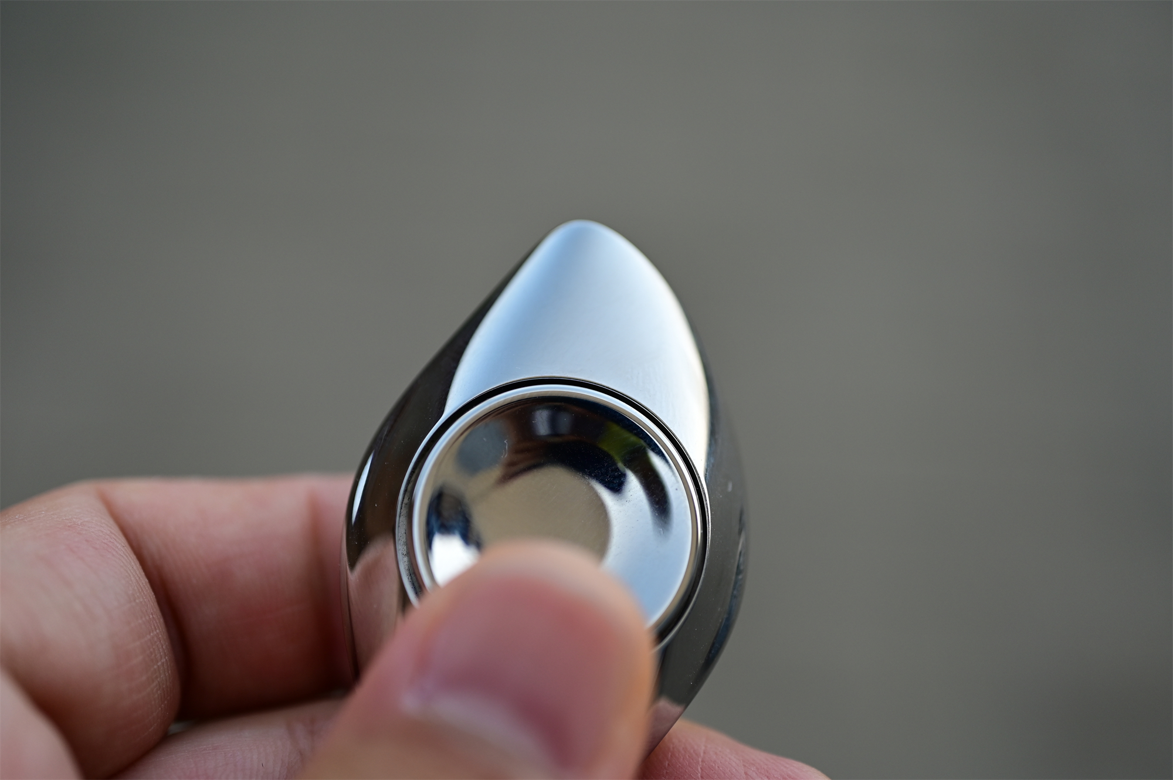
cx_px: 586
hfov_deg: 39.6
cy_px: 390
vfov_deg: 26.9
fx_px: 1628
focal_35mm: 50
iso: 400
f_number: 4.2
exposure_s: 1/320
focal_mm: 50
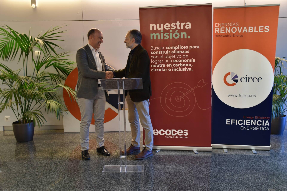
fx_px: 275
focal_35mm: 34
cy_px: 96
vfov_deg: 38.4
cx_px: 144
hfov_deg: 55.1
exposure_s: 1/15
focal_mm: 23
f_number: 3.8
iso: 250
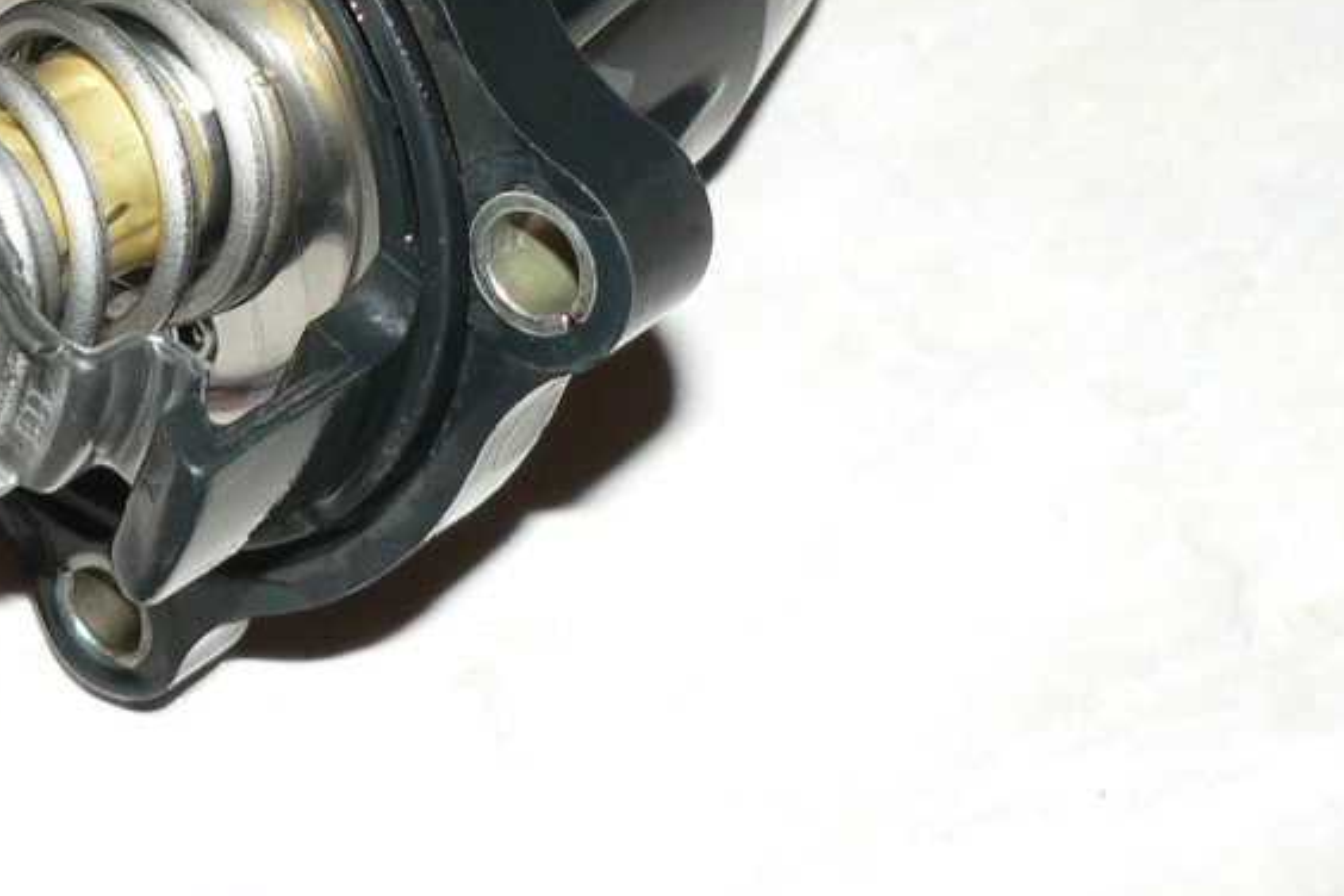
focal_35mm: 85
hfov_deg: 23.5
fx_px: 3173
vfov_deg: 15.7
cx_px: 229
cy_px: -31
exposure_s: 1/60
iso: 100
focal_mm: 6
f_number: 2.8
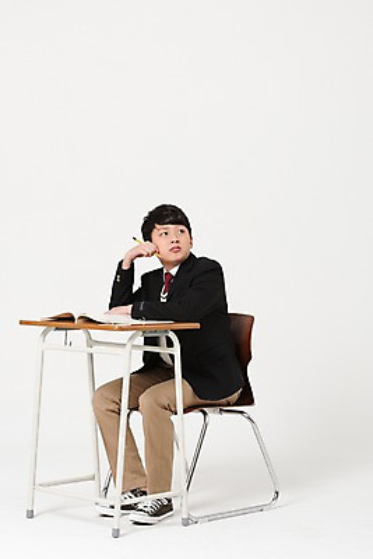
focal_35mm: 86
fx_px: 1335
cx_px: 186
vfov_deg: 23.6
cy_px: 280
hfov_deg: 15.9
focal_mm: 86
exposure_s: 1/125
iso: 100
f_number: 8
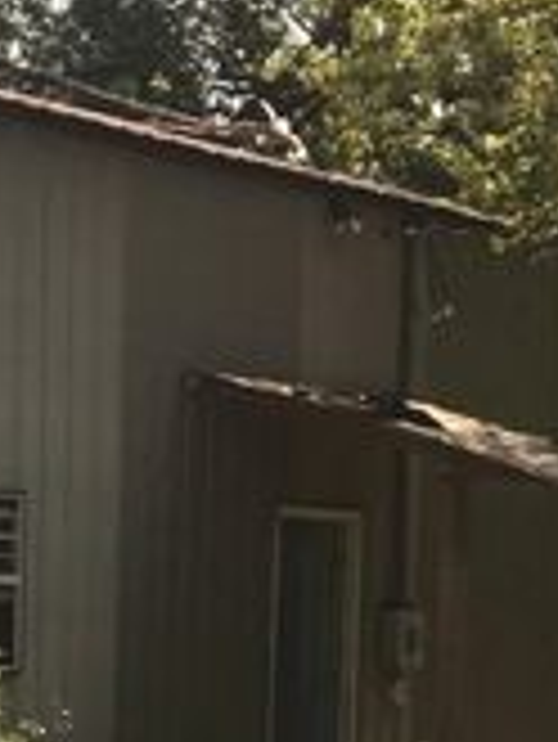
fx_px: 2426
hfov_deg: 12.6
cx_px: -243
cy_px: 983
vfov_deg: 16.4
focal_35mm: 113
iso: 20
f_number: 1.8
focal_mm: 3.99
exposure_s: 1/2740
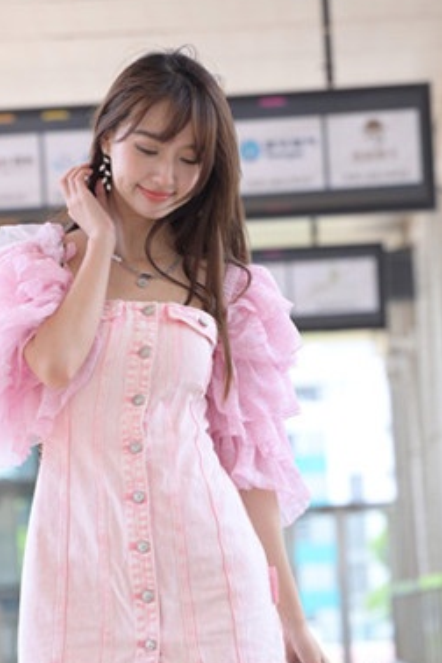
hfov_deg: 7.8
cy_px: 514
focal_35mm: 175
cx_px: 175
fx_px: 3223
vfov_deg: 11.7
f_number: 4
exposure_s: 1/500
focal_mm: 93
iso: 320
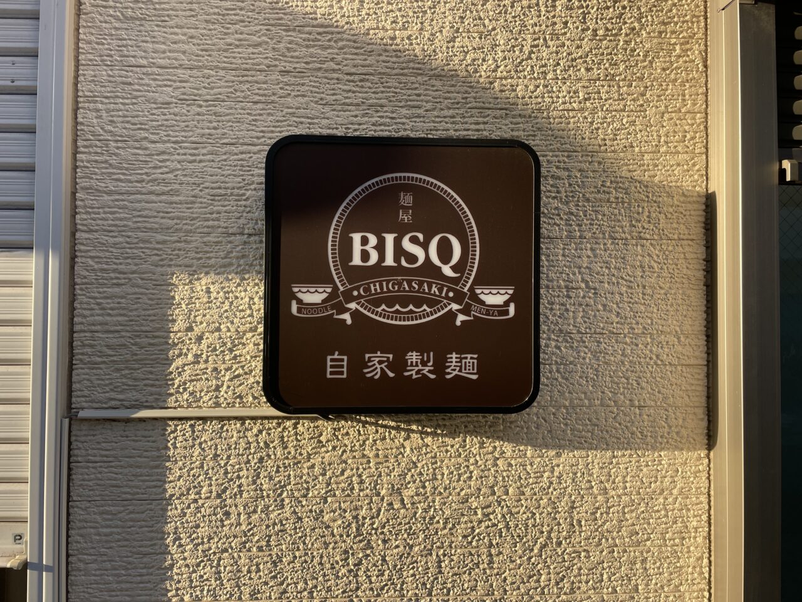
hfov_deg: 67.3
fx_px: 602
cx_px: 401
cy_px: 301
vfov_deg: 53.1
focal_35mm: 26
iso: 50
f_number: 1.6
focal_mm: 4.2
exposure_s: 1/673
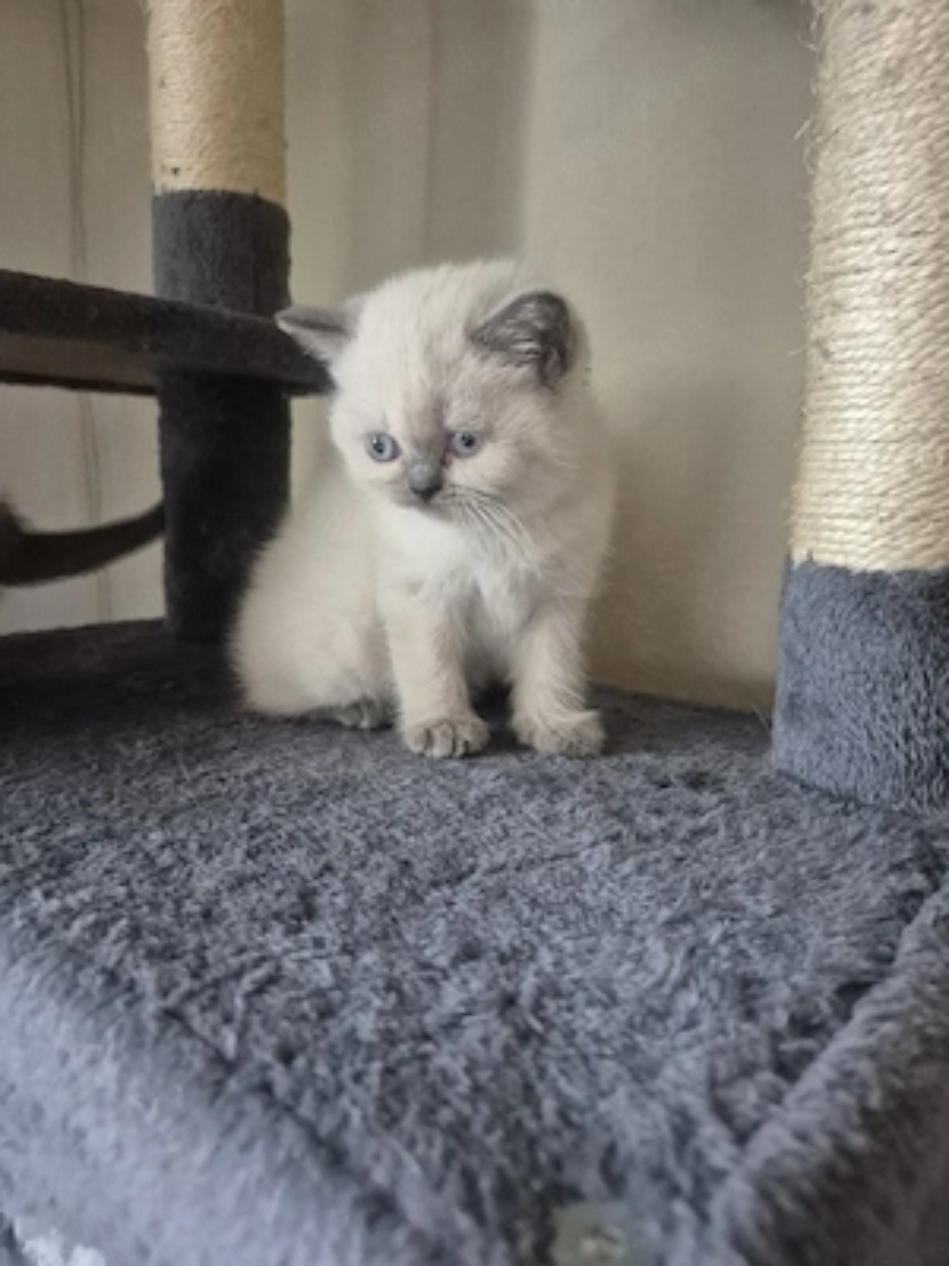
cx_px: 474
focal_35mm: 23
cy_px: 633
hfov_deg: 58.9
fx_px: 841
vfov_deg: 73.9
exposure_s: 1/100
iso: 1600
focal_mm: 5.4
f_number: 1.8
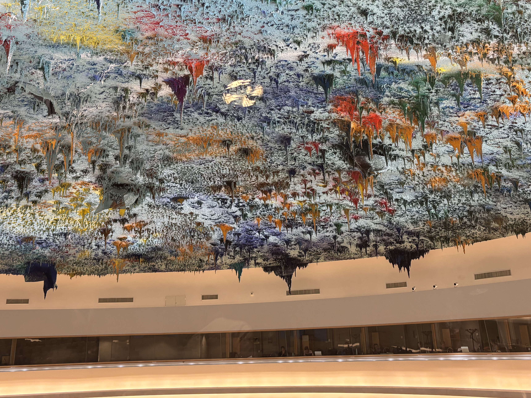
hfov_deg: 43.9
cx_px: 263
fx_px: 660
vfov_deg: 32.8
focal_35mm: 43
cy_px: 88
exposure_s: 1/100
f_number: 1.6
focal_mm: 5.96
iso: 80
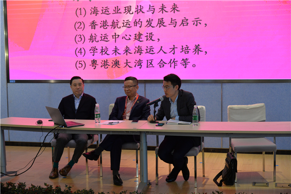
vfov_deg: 23.4
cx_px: 146
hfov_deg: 34.5
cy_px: 97
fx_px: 469
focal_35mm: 58
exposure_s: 1/50
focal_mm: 58
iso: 1000
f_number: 4
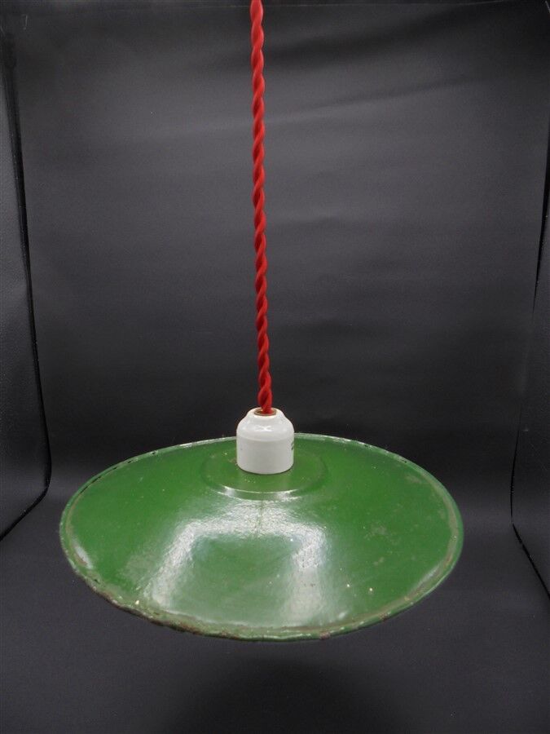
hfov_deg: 53.1
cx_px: 275
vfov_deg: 67.3
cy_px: 367
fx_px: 551
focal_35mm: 26
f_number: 3.5
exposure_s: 1/125
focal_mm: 4.6
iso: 100
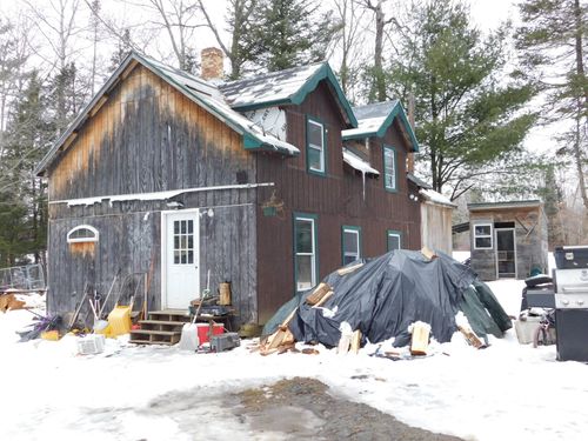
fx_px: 612
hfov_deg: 51.4
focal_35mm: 36
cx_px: 294
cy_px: 220
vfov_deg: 39.7
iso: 125
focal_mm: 6.3
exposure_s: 1/50
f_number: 3.5
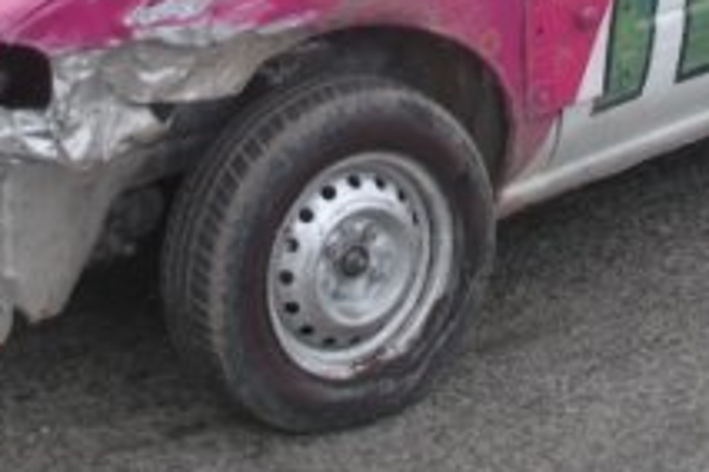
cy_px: -163
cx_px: 376
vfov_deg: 11.4
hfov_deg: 17.5
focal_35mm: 117
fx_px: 2304
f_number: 4.2
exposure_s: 1/500
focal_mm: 26
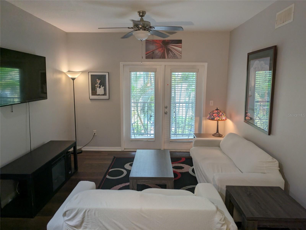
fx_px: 221
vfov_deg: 54.9
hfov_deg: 69.4
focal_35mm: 25
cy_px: 115
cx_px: 153
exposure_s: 1/100
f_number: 1.89
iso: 53
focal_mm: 5.43
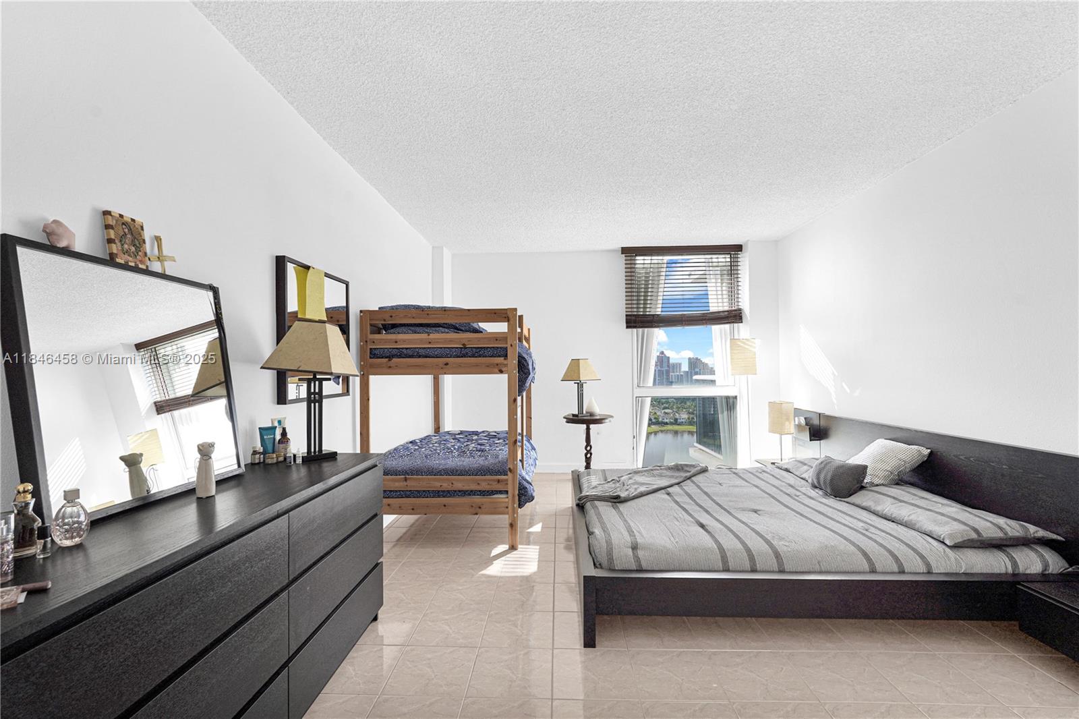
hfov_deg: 96.7
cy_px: 360
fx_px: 479
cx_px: 540
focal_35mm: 16
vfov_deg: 73.7
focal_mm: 16
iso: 100
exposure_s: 1/30
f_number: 8
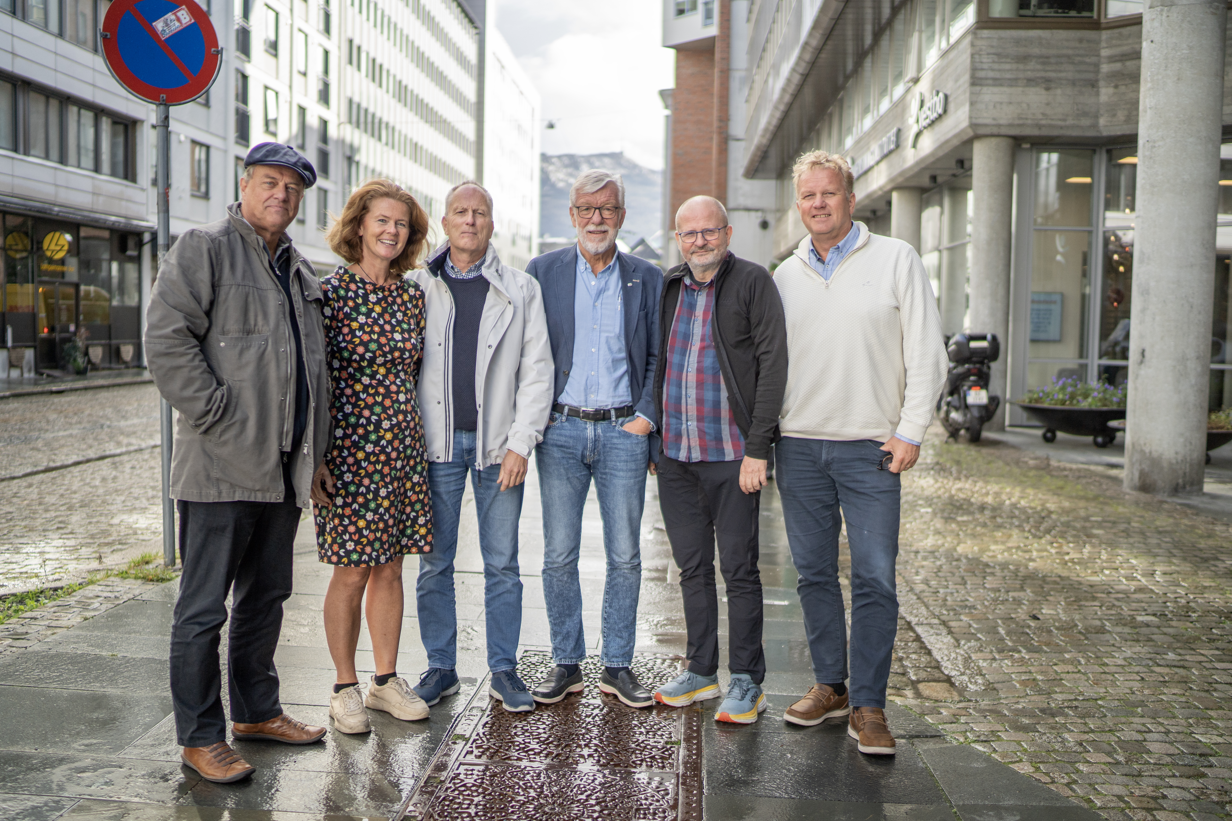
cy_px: 415
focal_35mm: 36
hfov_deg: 53.1
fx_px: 1232
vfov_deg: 36.9
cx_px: 604
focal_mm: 35
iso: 400
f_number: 1.4
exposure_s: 1/5000
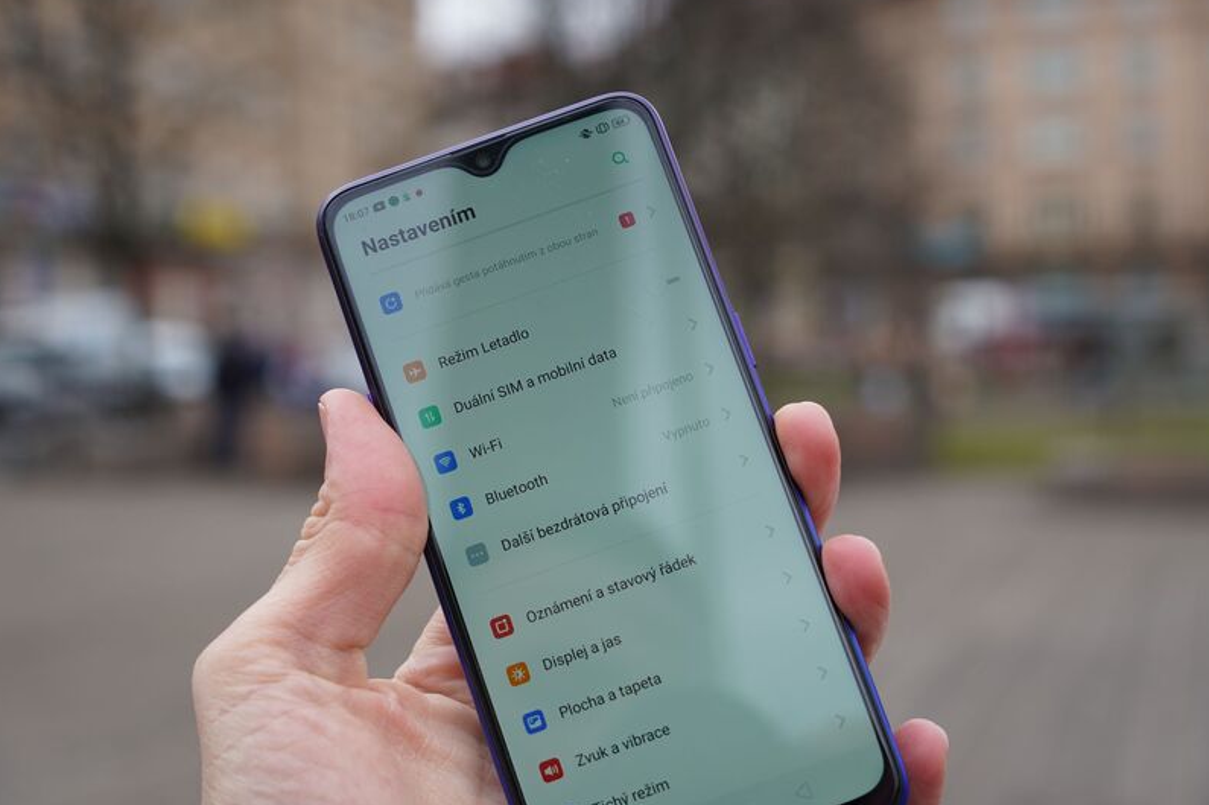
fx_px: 1745
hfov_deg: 38.2
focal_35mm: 52
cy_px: 467
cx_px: 550
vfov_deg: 25.9
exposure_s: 1/160
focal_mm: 43
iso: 100
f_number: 4.5
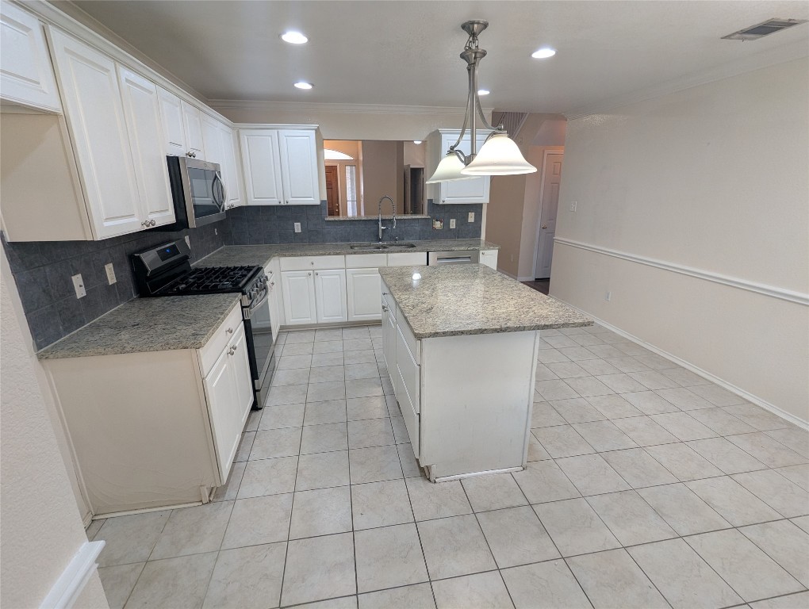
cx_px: 404
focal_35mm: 16
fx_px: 374
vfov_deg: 78.2
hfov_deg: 94.4
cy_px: 304
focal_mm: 2.35
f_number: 2.2
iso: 60
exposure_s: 1/30
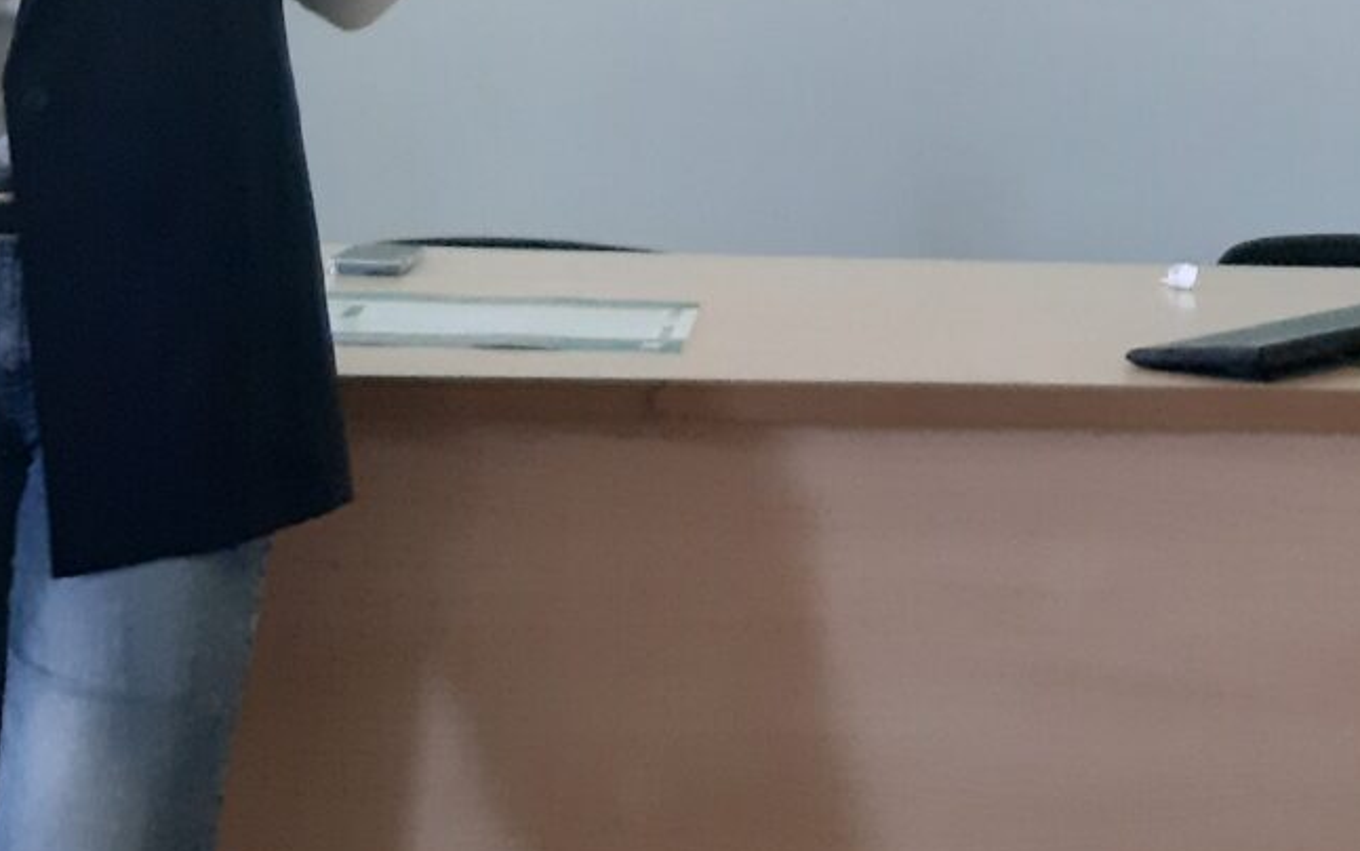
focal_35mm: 85
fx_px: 3151
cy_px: -468
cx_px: 1084
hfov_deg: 24.0
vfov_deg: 14.3
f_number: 1.7
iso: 400
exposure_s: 1/50
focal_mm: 3.93
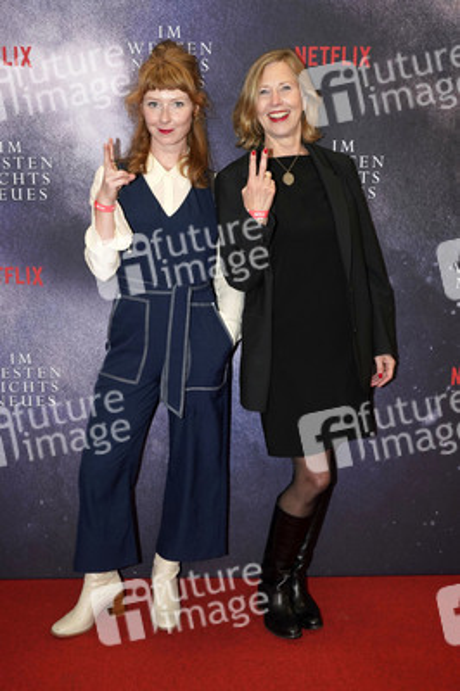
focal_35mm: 40
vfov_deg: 48.5
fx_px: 768
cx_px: 230
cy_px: 346
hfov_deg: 33.3
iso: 640
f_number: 5.6
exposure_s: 1/200
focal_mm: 40
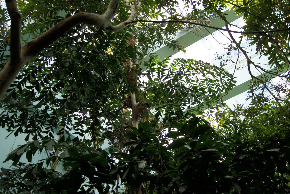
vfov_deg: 40.0
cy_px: 97
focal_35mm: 33
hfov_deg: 57.2
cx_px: 145
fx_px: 266
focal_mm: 22
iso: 200
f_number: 4.5
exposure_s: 1/160
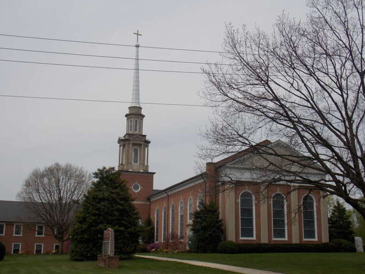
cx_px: 181
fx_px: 443
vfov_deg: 34.4
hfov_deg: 44.8
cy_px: 137
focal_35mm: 42
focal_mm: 7.3
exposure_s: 1/160
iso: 80
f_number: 11.5
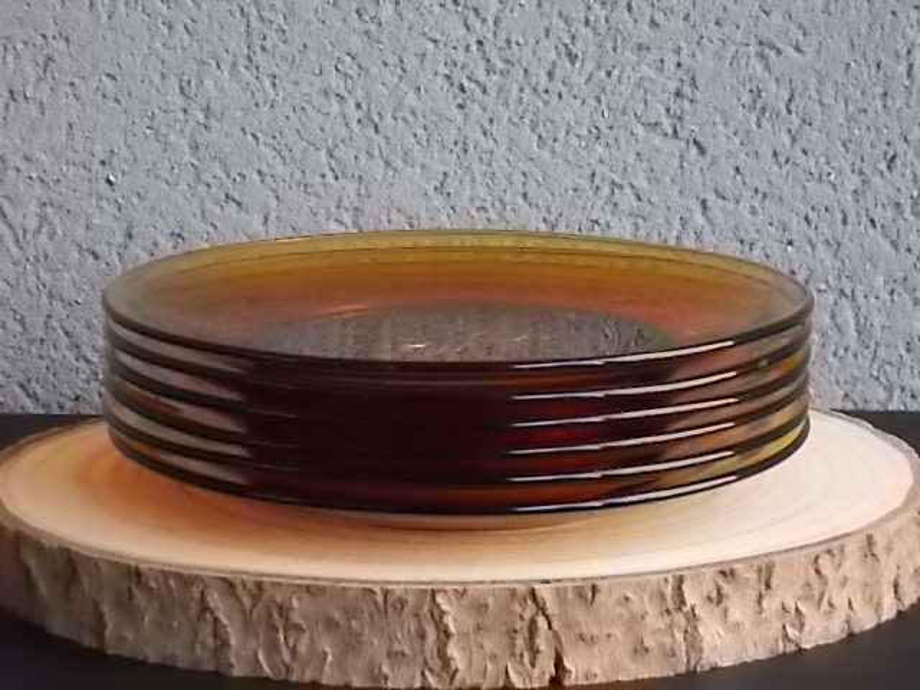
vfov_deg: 14.9
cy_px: 345
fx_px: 2631
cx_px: 460
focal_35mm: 99
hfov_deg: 19.8
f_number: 5.5
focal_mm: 17.6
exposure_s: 1/250
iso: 560
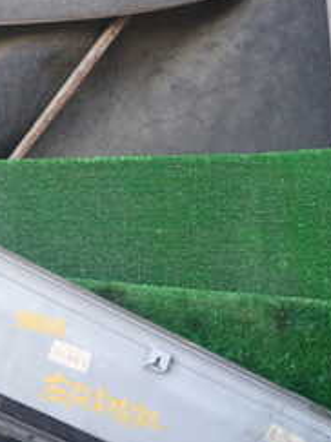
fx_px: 944
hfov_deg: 18.6
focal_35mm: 74
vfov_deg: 26.2
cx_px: -87
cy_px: 282
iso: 100
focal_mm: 5.4
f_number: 2.3
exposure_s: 1/60
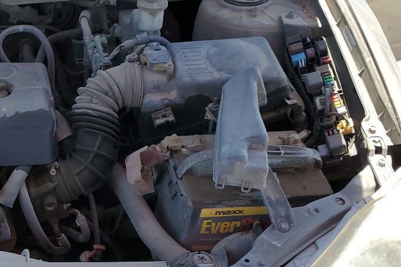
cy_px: 256
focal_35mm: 64
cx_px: -7
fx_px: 713
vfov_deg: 20.7
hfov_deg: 29.2
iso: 50
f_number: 1.5
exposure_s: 1/909
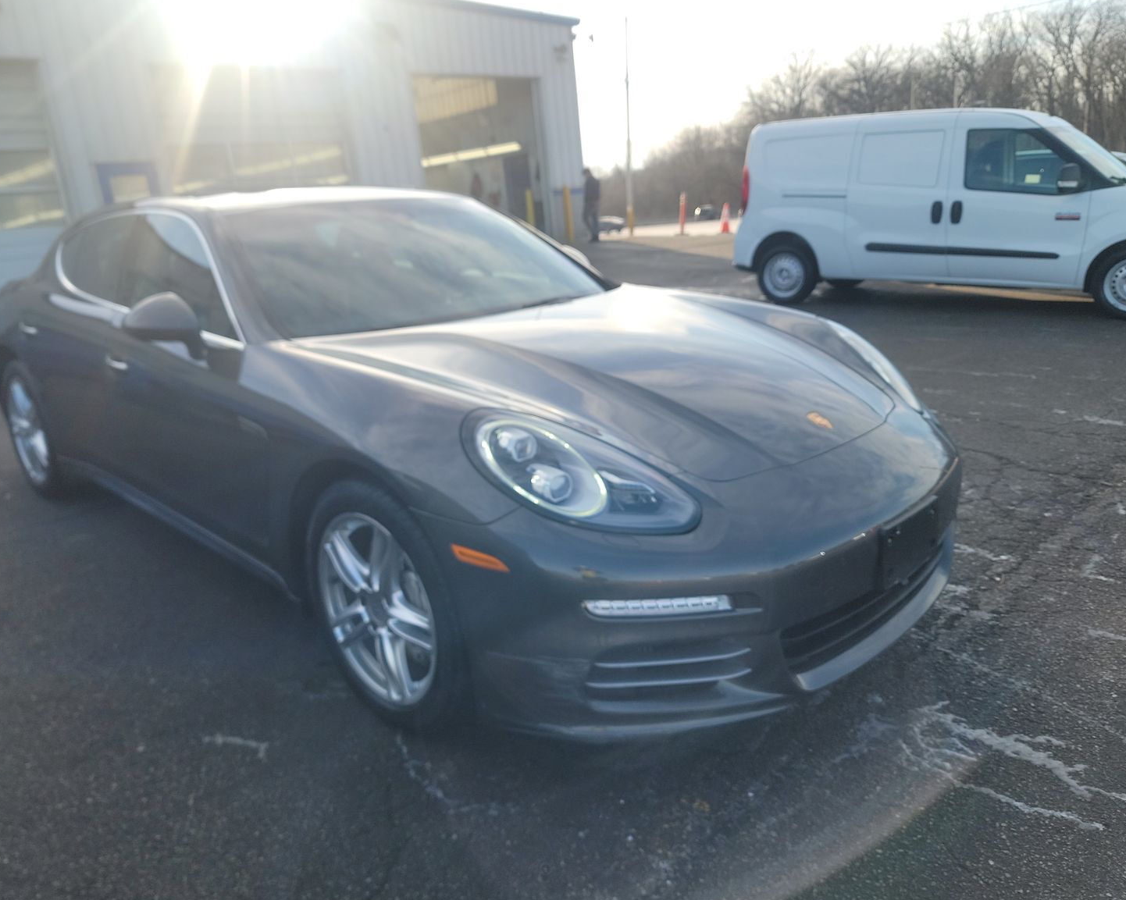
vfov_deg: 54.9
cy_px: 459
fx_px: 866
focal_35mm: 26
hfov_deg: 65.9
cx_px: 513
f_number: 1.8
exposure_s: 1/371
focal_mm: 6.7
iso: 50
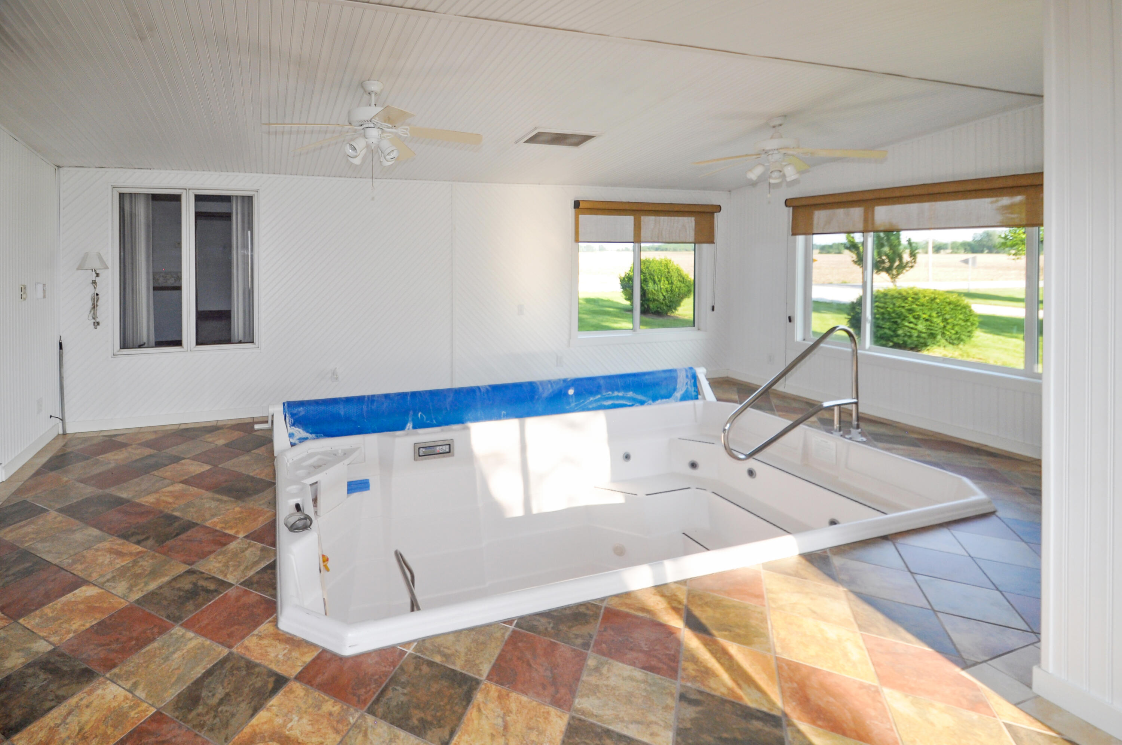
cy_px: 372
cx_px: 561
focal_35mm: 15
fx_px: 467
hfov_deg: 100.5
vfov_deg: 77.2
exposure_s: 1/125
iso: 360
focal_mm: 10
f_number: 5.6
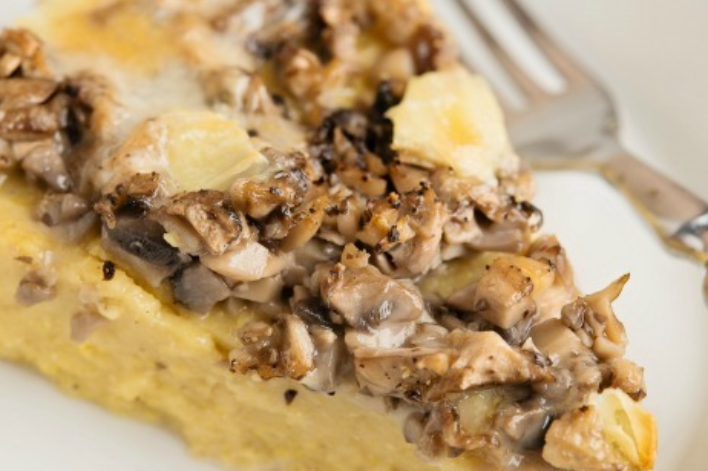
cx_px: 339
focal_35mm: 91
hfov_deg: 22.4
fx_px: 1788
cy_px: 269
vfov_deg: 15.0
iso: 50
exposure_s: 1/100
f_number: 7.1
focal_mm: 60
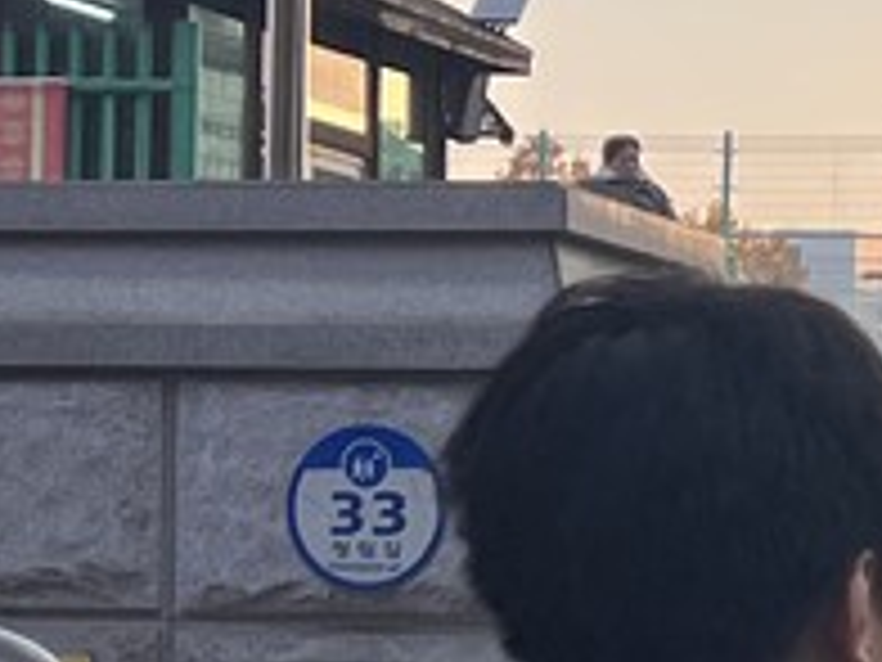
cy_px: 743
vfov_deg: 8.7
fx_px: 4332
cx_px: 1170
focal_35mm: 170
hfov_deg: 11.3
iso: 50
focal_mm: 5.7
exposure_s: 1/1361
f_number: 1.5
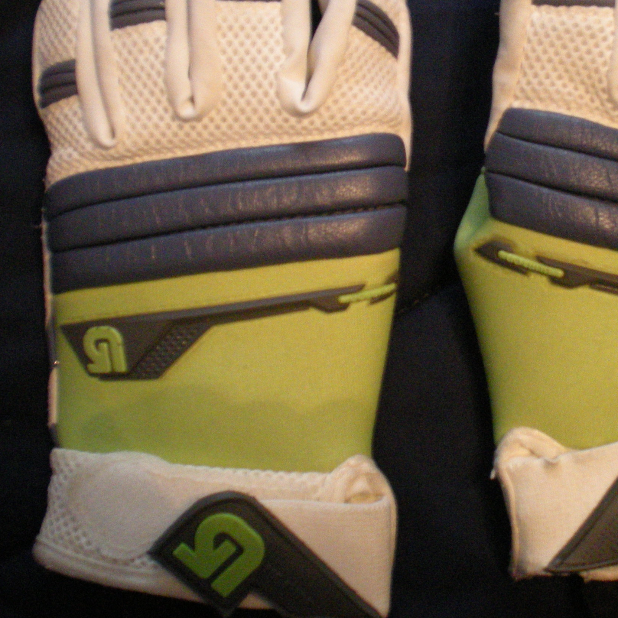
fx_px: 1252
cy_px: 222
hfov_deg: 27.3
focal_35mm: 62
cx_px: 466
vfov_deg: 27.6
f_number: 3.1
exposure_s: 1/12
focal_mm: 6.3
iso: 400
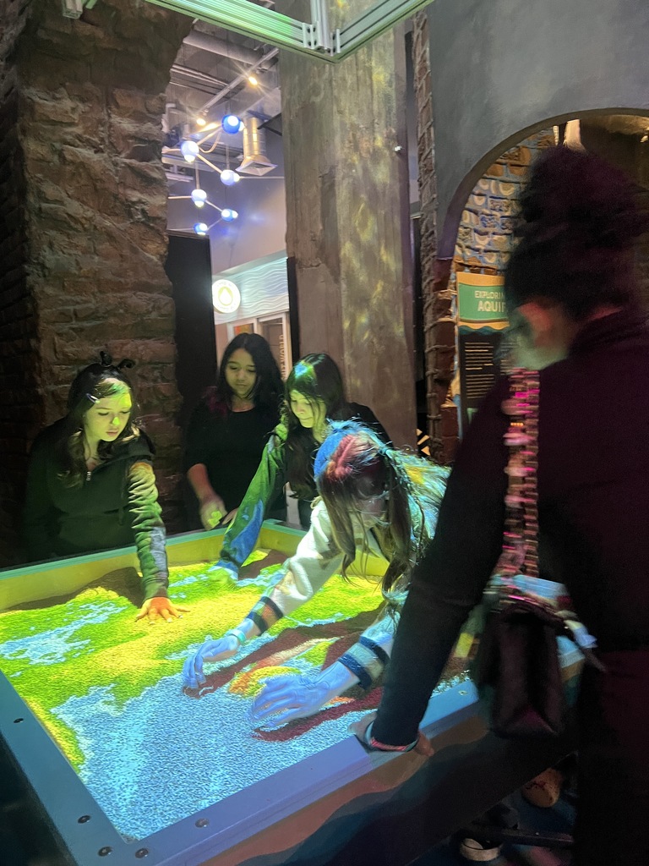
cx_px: 324
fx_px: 650
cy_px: 433
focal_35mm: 26
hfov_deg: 53.1
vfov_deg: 67.3
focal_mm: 5.7
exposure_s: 1/30
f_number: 1.5
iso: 500
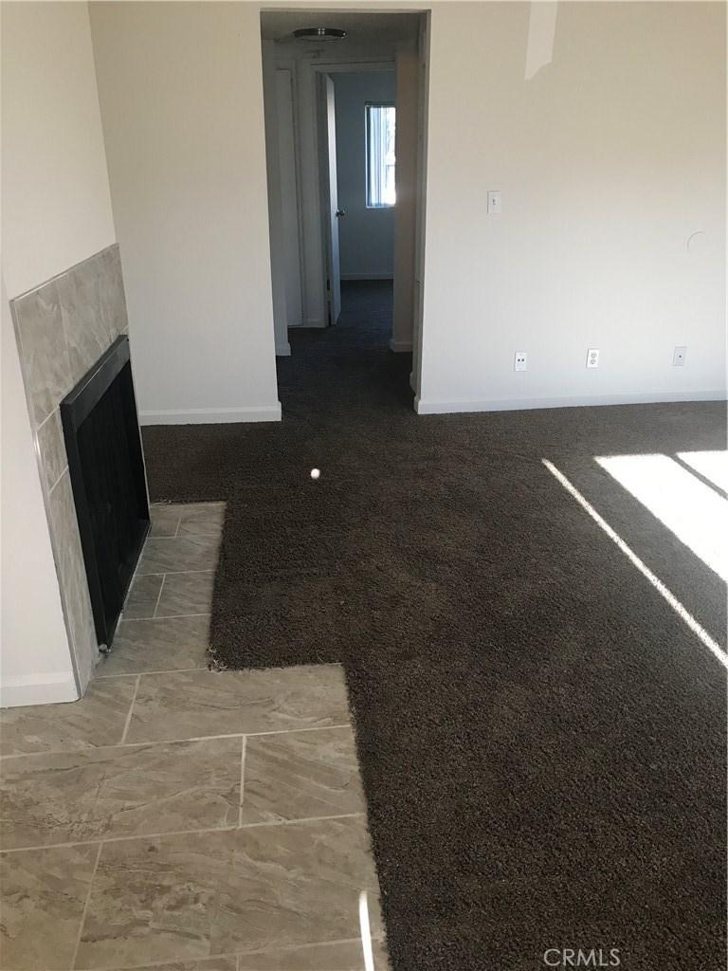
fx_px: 785
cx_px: 364
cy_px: 486
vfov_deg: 63.4
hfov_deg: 49.7
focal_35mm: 28
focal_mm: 3.99
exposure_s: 1/40
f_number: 1.8
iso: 25
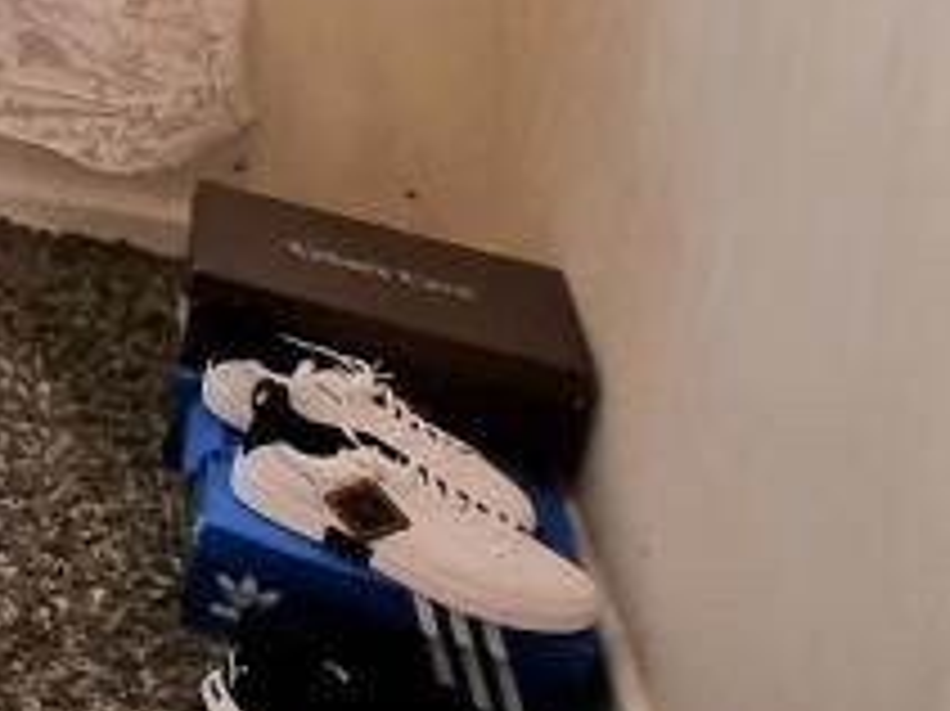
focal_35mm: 63
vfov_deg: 19.9
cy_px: -378
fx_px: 1728
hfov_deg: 22.4
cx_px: -630
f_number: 2.2
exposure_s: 1/50
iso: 160
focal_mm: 2.2
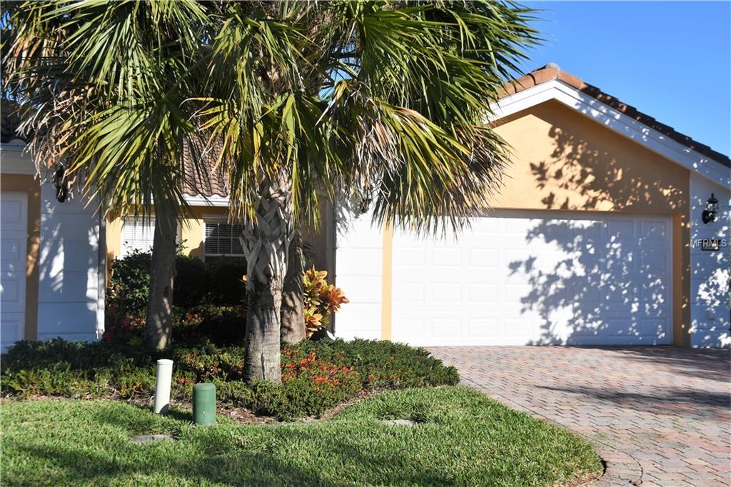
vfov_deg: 33.4
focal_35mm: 40
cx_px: 366
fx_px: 812
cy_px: 244
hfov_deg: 48.5
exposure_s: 1/250
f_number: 11
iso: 100
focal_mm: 27
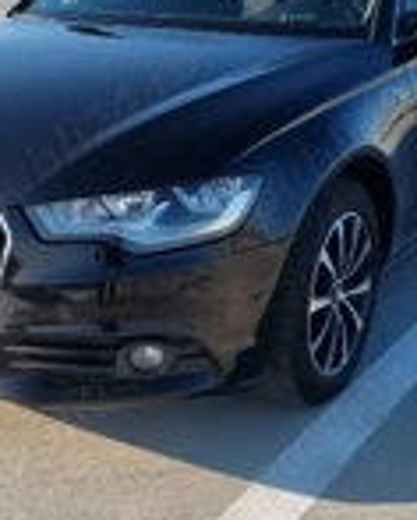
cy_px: 177
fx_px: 1062
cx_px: 155
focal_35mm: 69
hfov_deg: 22.2
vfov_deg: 27.3
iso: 50
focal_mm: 5.4
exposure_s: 1/2000
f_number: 1.8
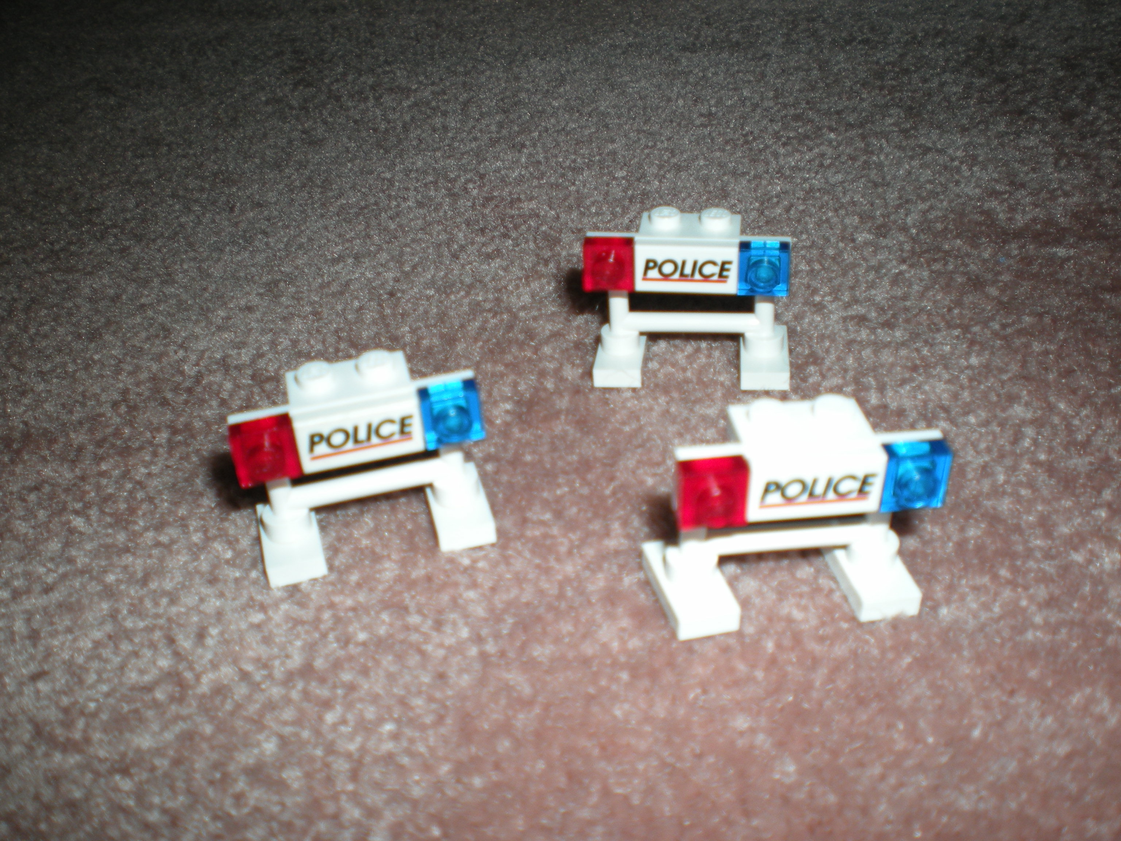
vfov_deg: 37.7
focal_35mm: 38
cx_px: 560
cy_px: 420
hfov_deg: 49.0
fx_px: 1231
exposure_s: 1/60
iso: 64
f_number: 3.1
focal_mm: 6.3
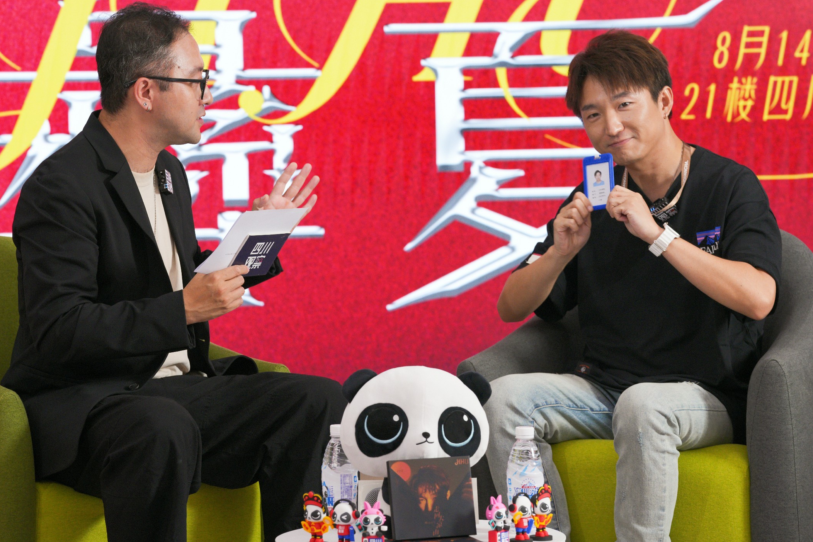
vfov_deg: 8.9
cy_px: 239
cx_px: 395
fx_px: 3478
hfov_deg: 13.3
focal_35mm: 154
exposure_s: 1/125
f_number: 6.3
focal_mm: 135
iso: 1000
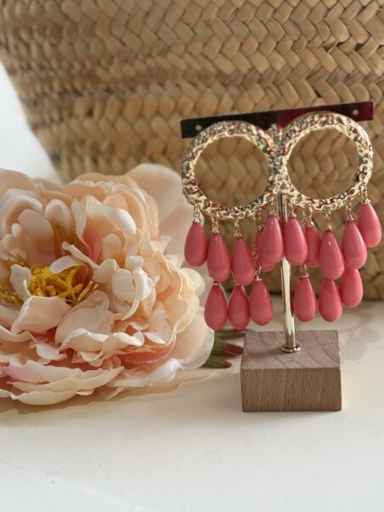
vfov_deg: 28.0
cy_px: 173
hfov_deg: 21.3
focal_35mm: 69
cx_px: 173
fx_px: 1021
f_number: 1.6
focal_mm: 5.96
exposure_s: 1/50
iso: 32
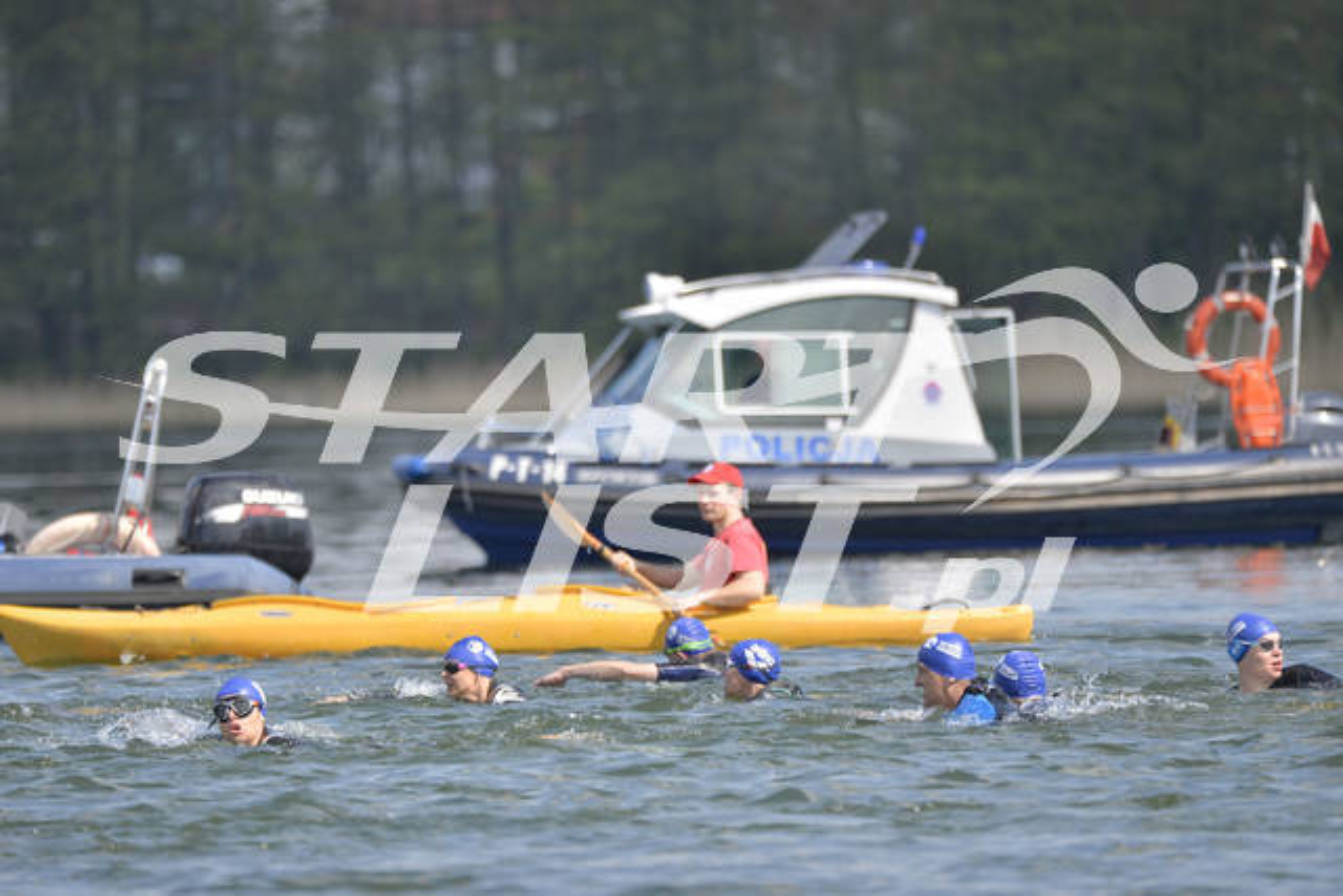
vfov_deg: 3.0
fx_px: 17163
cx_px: 672
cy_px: 448
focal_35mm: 460
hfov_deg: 4.5
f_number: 6.3
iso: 800
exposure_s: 1/4000
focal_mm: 460
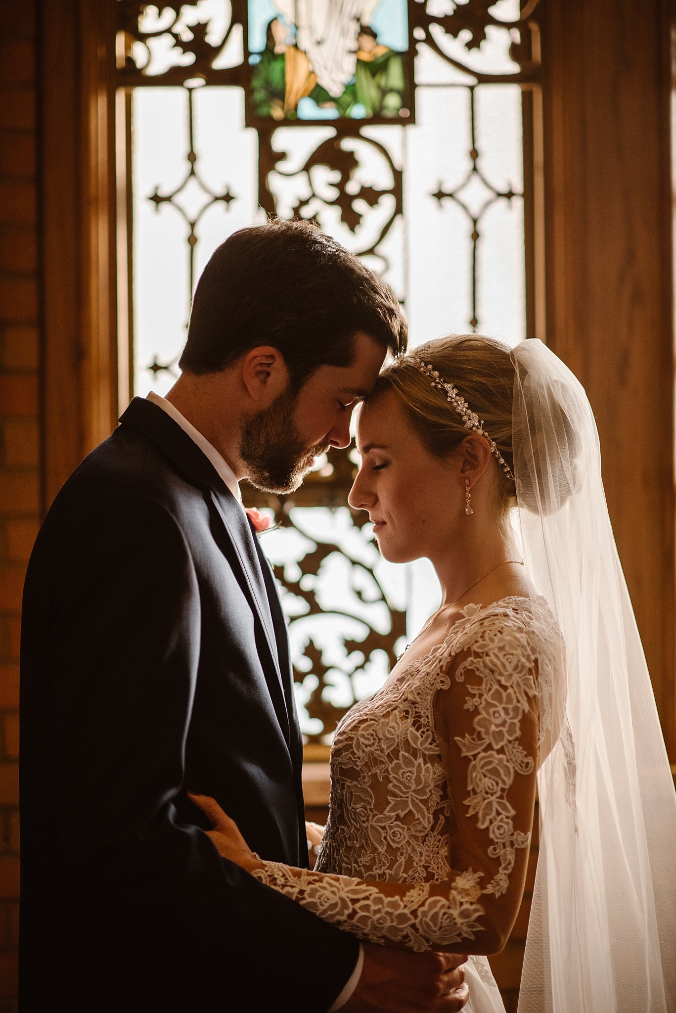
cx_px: 338
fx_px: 2392
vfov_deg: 23.9
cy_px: 506
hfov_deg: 16.1
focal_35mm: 85
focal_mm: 85
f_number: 1.8
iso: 800
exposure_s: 1/1250
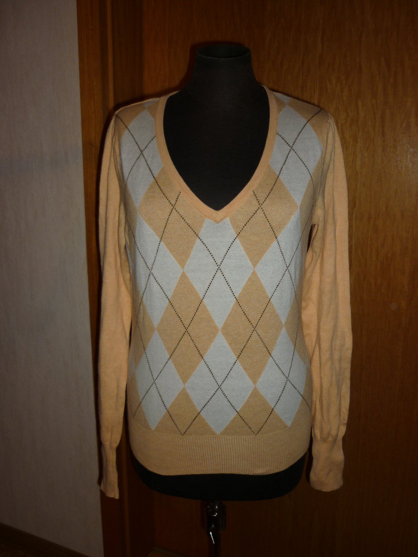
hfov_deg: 43.0
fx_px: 531
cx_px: 209
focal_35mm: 33
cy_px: 278
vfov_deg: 55.3
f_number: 2.8
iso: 100
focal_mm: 5.5
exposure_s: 1/30
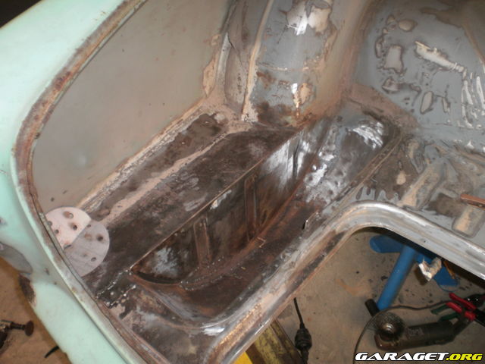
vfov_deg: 39.7
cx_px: 242
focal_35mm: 36
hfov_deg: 51.4
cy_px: 182
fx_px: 504
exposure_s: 1/30
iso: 125
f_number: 3.1
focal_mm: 6.3
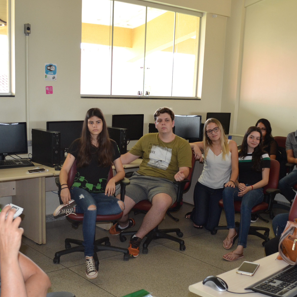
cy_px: 193
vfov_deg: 37.2
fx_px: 437
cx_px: 145
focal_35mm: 45
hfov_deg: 37.6
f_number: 4
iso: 400
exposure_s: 1/80
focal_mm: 18
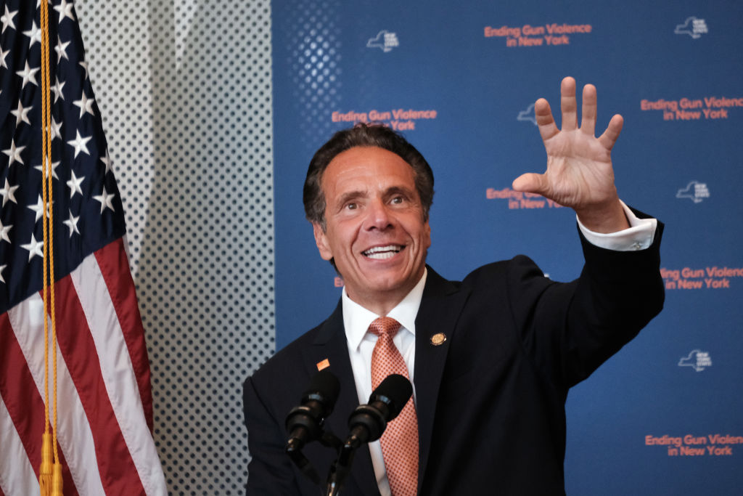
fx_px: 6192
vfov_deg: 4.6
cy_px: 248
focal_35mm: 300
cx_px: 372
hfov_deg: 6.9
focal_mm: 200
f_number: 4.8
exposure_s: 1/240
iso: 3200
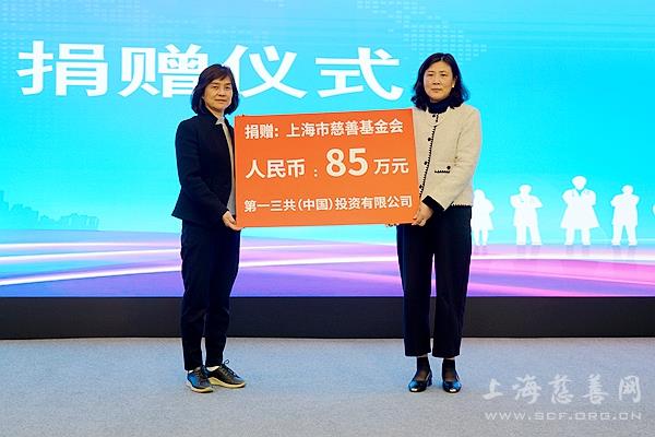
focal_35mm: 40
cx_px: 328
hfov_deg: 48.5
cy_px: 218
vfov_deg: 33.4
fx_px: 728
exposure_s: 1/40
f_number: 4
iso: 320
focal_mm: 40
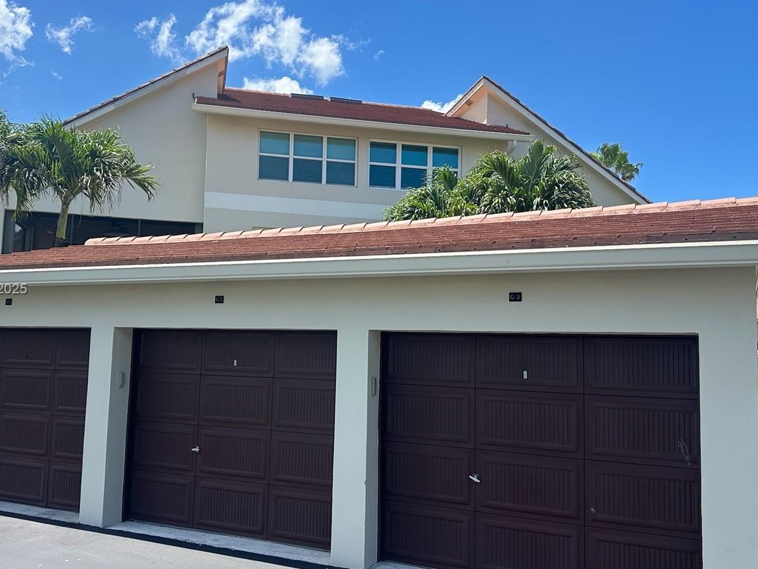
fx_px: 723
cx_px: 340
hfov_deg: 55.2
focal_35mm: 33
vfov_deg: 42.9
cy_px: 290
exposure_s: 1/2732
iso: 80
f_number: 1.78
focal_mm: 6.86
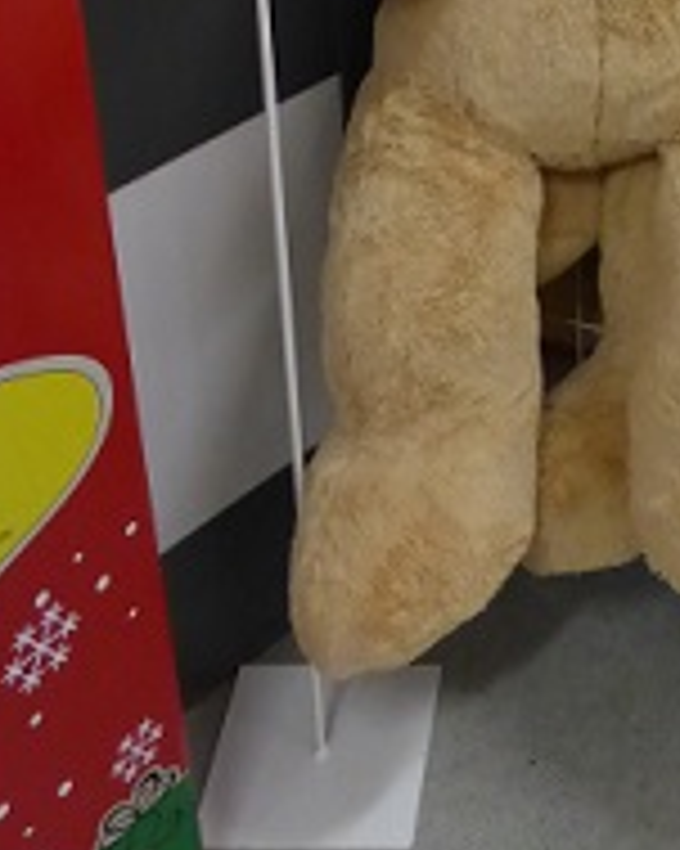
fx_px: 1511
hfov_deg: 24.1
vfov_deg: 27.5
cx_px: 703
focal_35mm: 60
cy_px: -184
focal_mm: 4.3
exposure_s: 1/125
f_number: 3.3
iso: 400
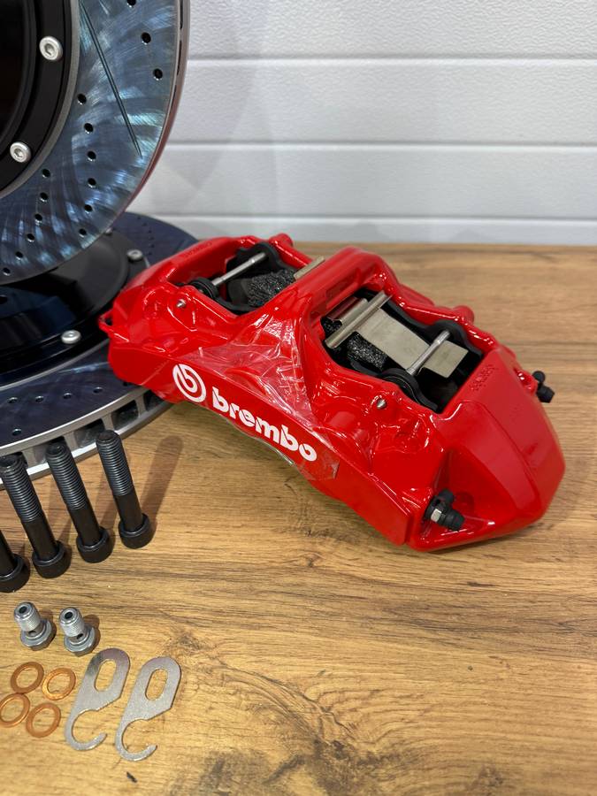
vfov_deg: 71.6
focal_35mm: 24
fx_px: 552
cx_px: 298
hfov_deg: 56.8
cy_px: 398
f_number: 1.78
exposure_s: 1/50
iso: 160
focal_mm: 6.76
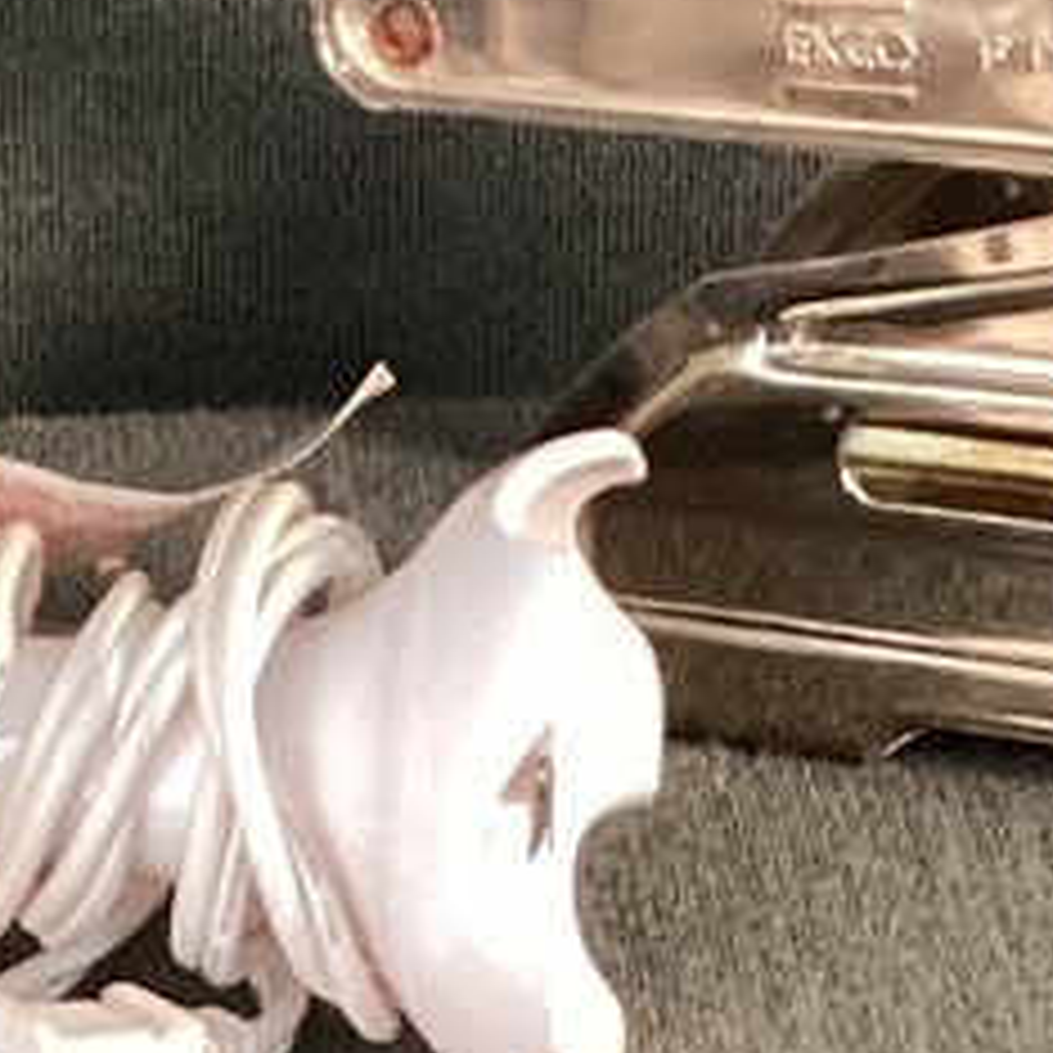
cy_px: 1546
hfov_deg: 9.9
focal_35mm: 177
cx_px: 349
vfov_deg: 9.6
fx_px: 6092
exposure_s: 1/60
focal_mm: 3.3
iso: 320
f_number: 2.4
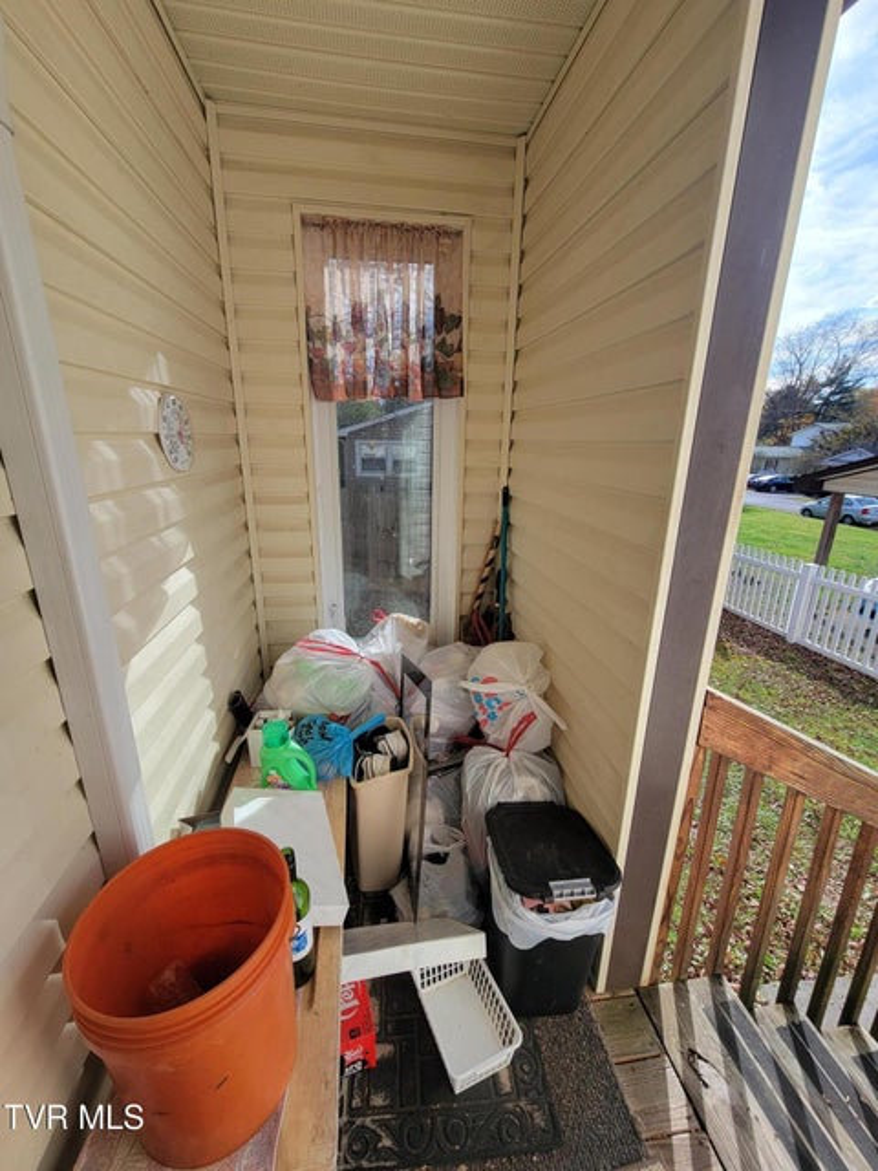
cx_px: 439
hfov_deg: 89.9
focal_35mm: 13
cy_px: 586
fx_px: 440
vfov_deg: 106.2
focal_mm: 2.2
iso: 50
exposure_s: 1/598
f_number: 2.2
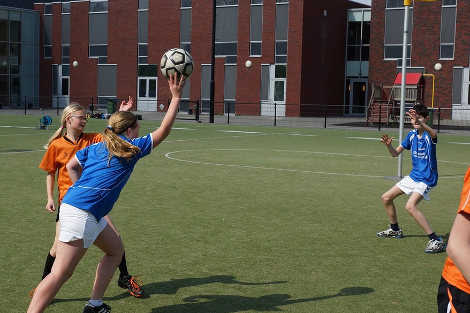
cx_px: 220
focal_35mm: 49
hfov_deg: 40.3
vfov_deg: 27.5
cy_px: 176
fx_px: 640
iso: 100
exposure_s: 1/640
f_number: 5.6
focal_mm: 28
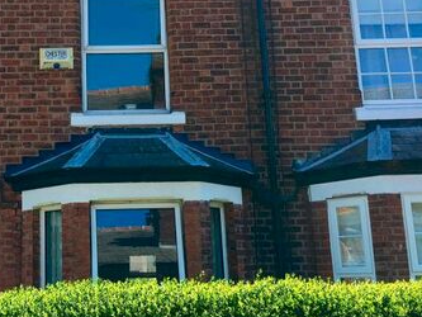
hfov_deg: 30.9
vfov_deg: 23.9
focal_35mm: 61
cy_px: 98
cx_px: 86
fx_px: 744
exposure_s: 1/761
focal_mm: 4.15
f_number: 2.2
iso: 25
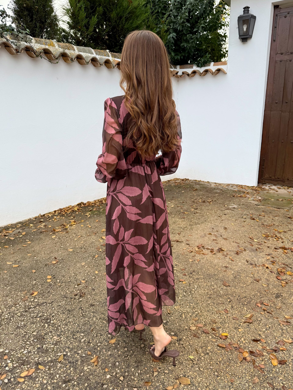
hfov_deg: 56.8
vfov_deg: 71.6
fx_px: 271
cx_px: 146
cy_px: 195
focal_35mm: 24
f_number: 1.78
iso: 80
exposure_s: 1/467
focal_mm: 6.76
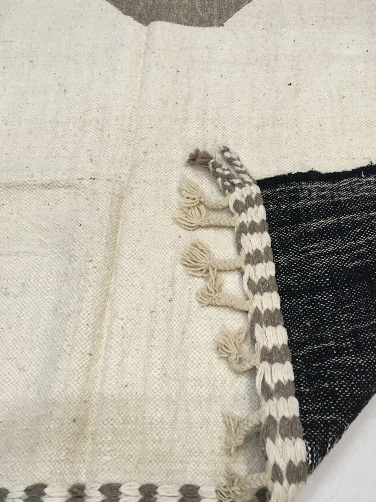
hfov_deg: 38.5
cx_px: 224
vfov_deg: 50.1
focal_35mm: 37
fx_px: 536
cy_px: 228
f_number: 2.2
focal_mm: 4.15
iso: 125
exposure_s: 1/33
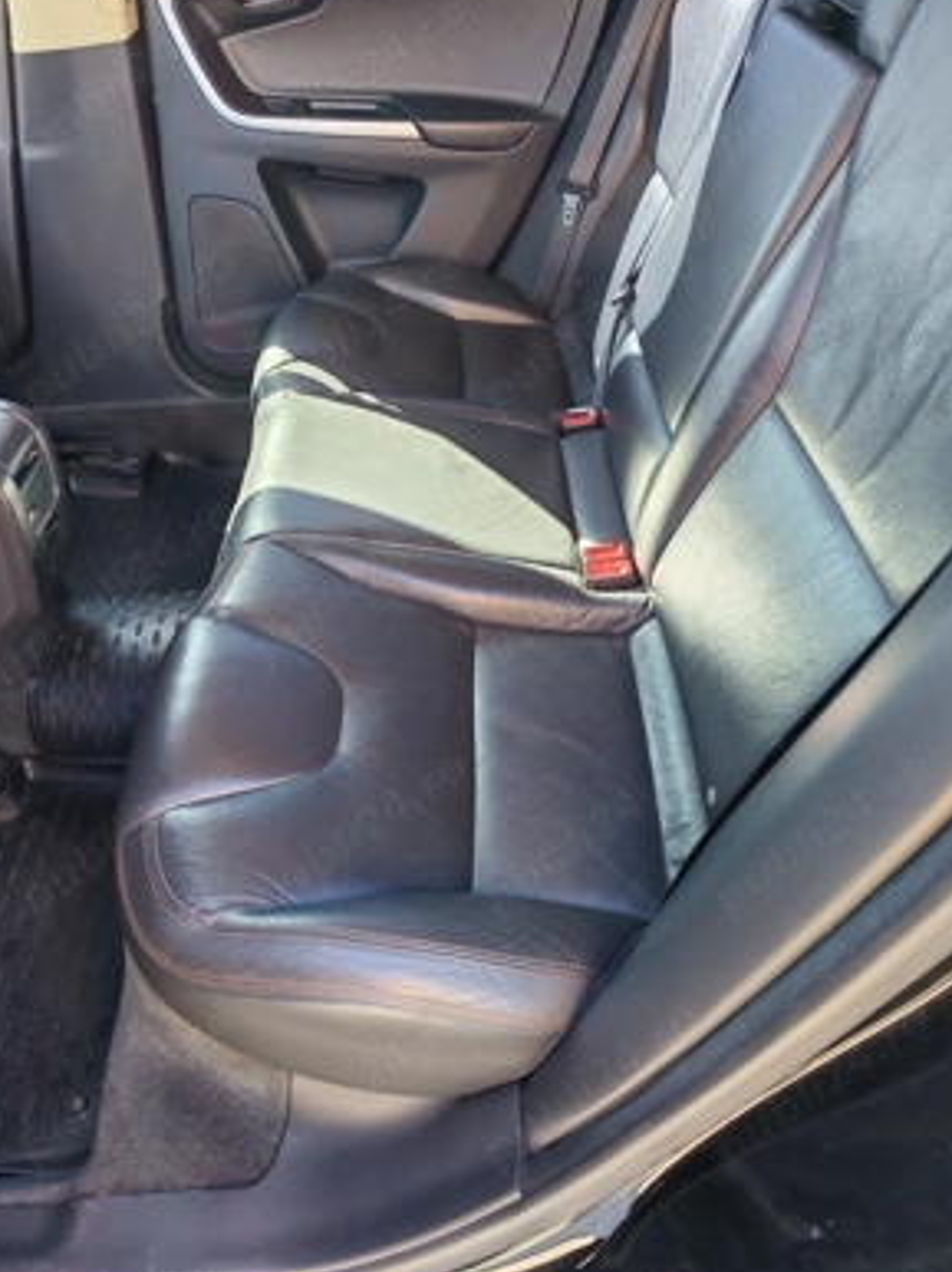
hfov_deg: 49.7
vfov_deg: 63.5
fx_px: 1028
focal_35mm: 28
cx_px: 474
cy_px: 636
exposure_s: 1/100
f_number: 1.95
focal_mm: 5.52
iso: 80
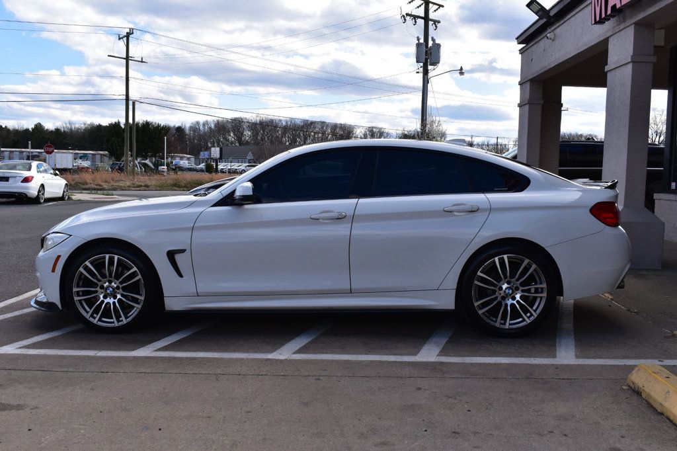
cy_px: 226
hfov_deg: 53.1
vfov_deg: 36.8
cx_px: 338
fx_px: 677
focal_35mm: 36
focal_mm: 24
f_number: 11
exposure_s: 1/500
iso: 400
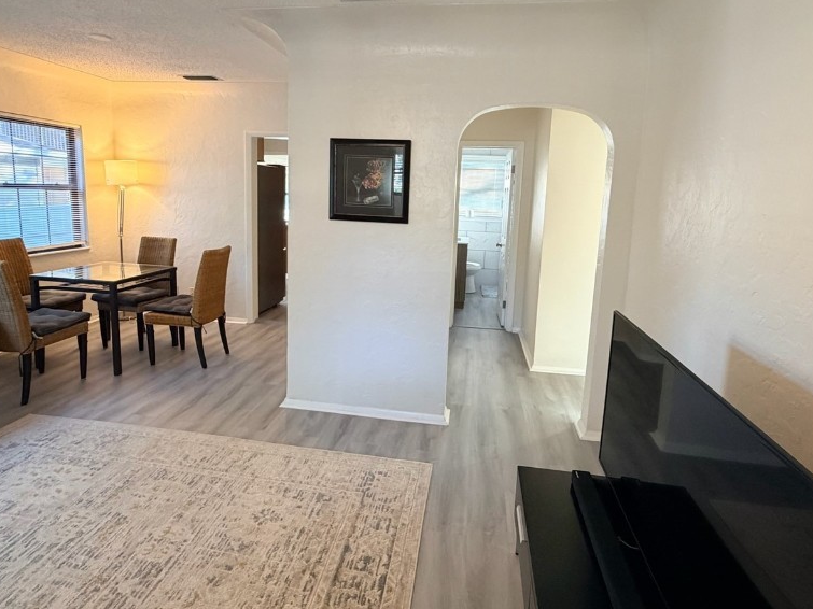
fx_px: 446
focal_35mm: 19
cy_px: 247
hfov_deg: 84.7
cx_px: 416
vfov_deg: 68.1
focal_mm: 2.22
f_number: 2.2
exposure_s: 1/60
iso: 400
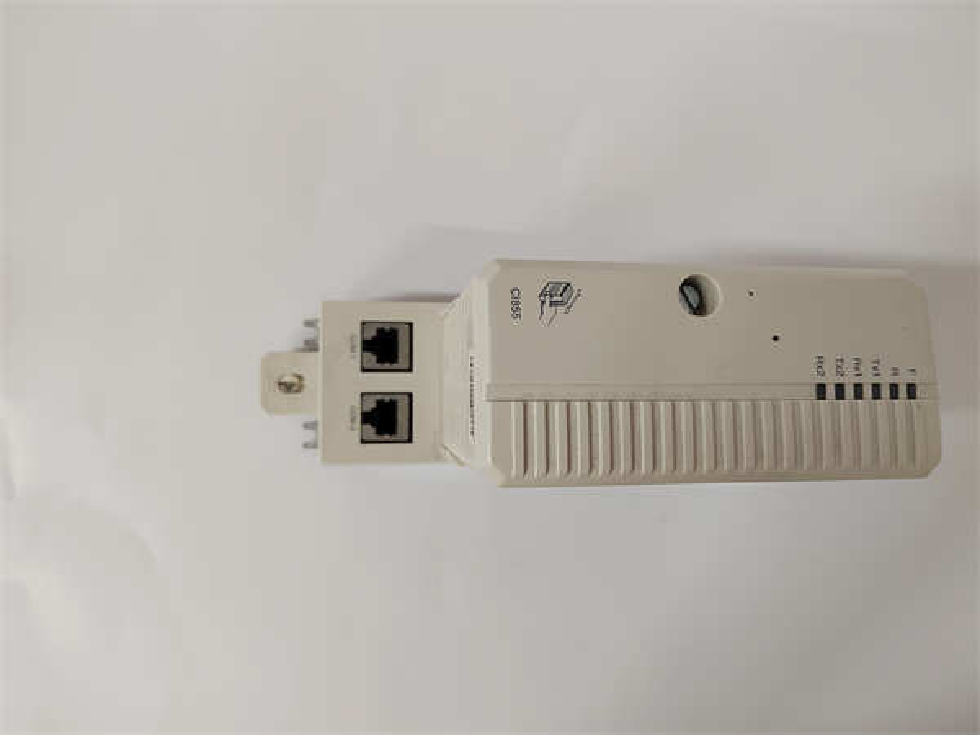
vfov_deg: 58.9
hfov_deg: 73.9
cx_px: 490
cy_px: 368
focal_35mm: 23
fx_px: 651
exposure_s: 1/100
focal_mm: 5.52
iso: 2244
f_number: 1.9
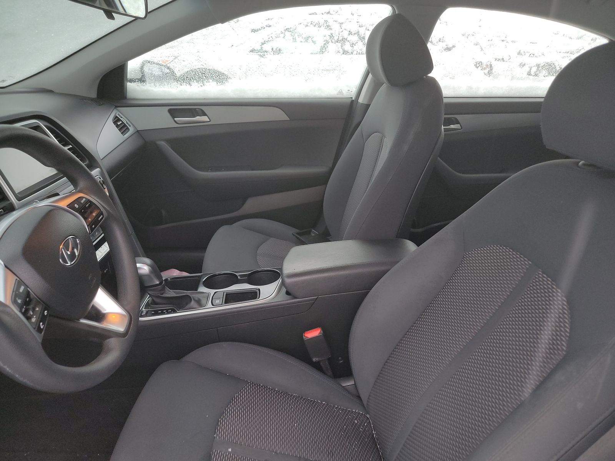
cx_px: 308
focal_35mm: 24
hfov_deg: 71.6
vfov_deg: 56.8
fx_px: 426
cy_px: 230
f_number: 1.8
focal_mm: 6.7
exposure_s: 1/59
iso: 324
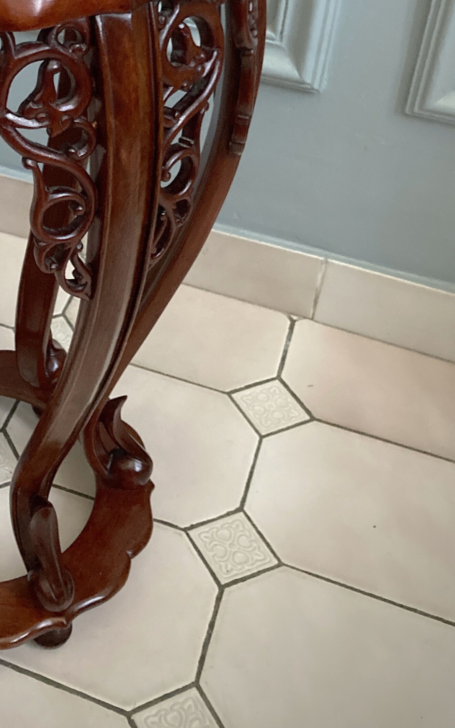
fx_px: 1052
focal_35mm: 53
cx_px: -12
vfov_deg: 36.3
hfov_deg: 23.3
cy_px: 99
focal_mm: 3.99
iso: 640
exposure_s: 1/27
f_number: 1.8
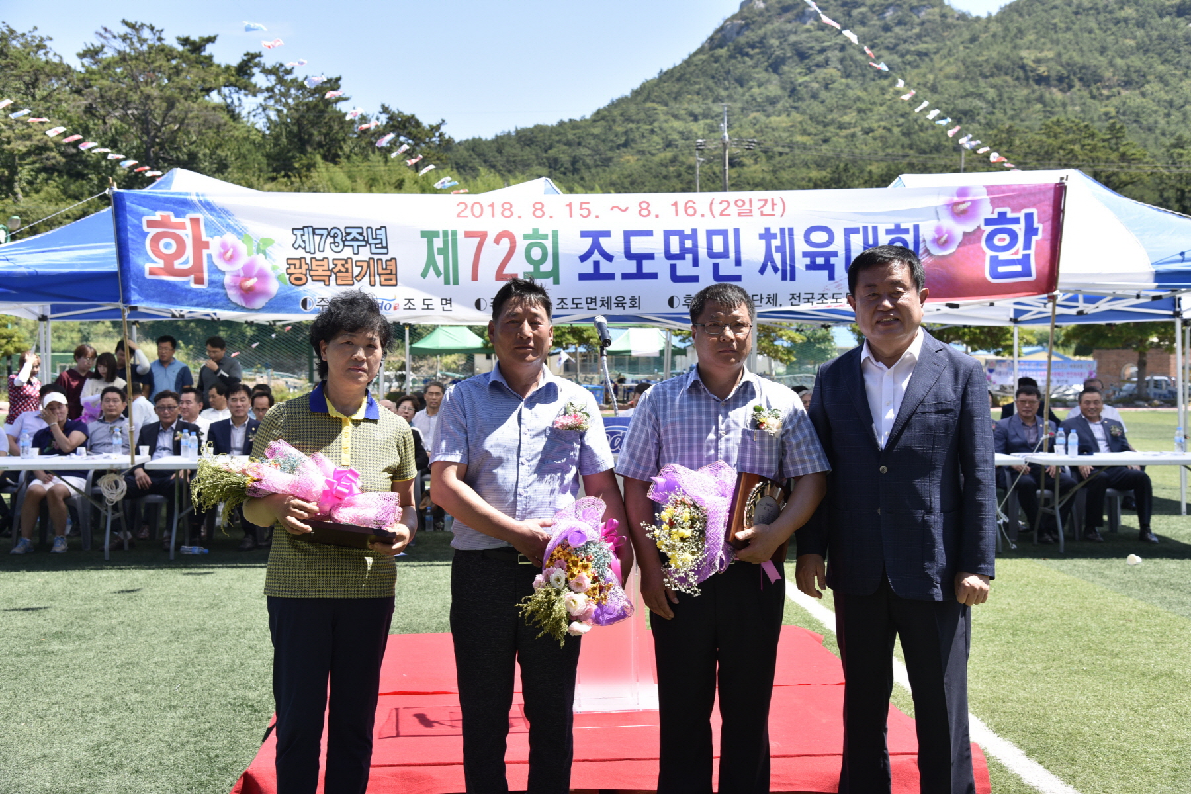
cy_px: 397
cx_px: 596
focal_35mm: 46
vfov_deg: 29.2
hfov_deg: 42.7
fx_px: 1522
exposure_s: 1/200
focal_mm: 46
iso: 100
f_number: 5.6
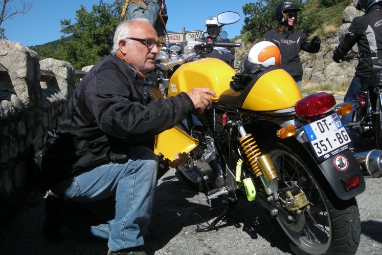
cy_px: 103
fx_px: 414
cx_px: 198
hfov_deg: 49.5
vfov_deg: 34.1
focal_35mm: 39
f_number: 5.7
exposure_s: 1/260
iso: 50
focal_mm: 5.7
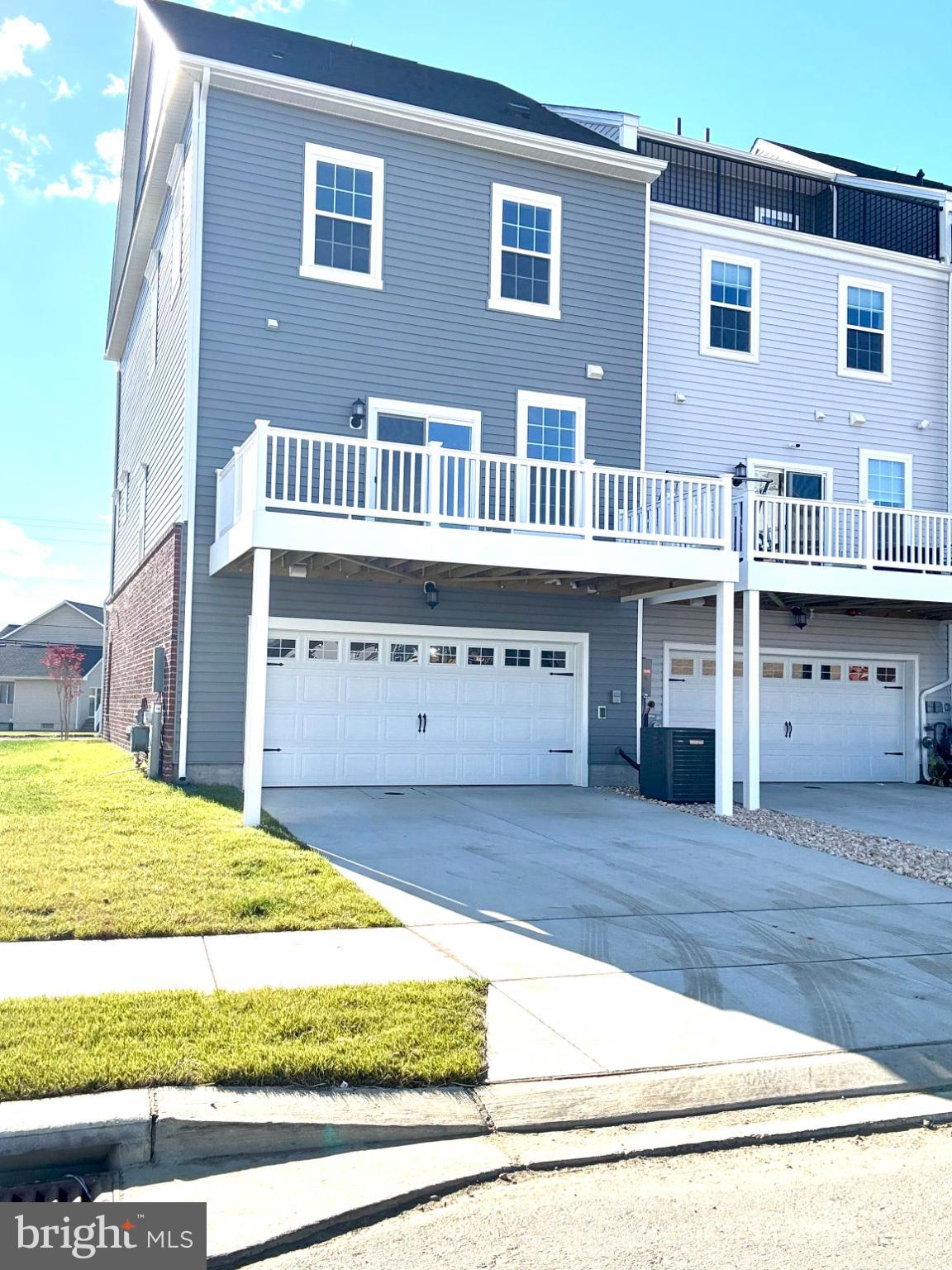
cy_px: 635
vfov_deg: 60.0
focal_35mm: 30
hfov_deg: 46.8
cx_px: 476
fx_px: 1100
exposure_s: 1/1418
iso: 25
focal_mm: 2.69
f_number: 1.9
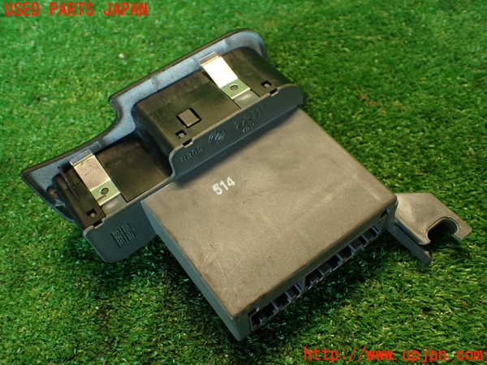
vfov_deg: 44.2
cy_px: 182
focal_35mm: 32
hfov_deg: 56.8
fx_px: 450
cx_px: 244
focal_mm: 5.79
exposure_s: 1/30
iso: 250
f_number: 2.4
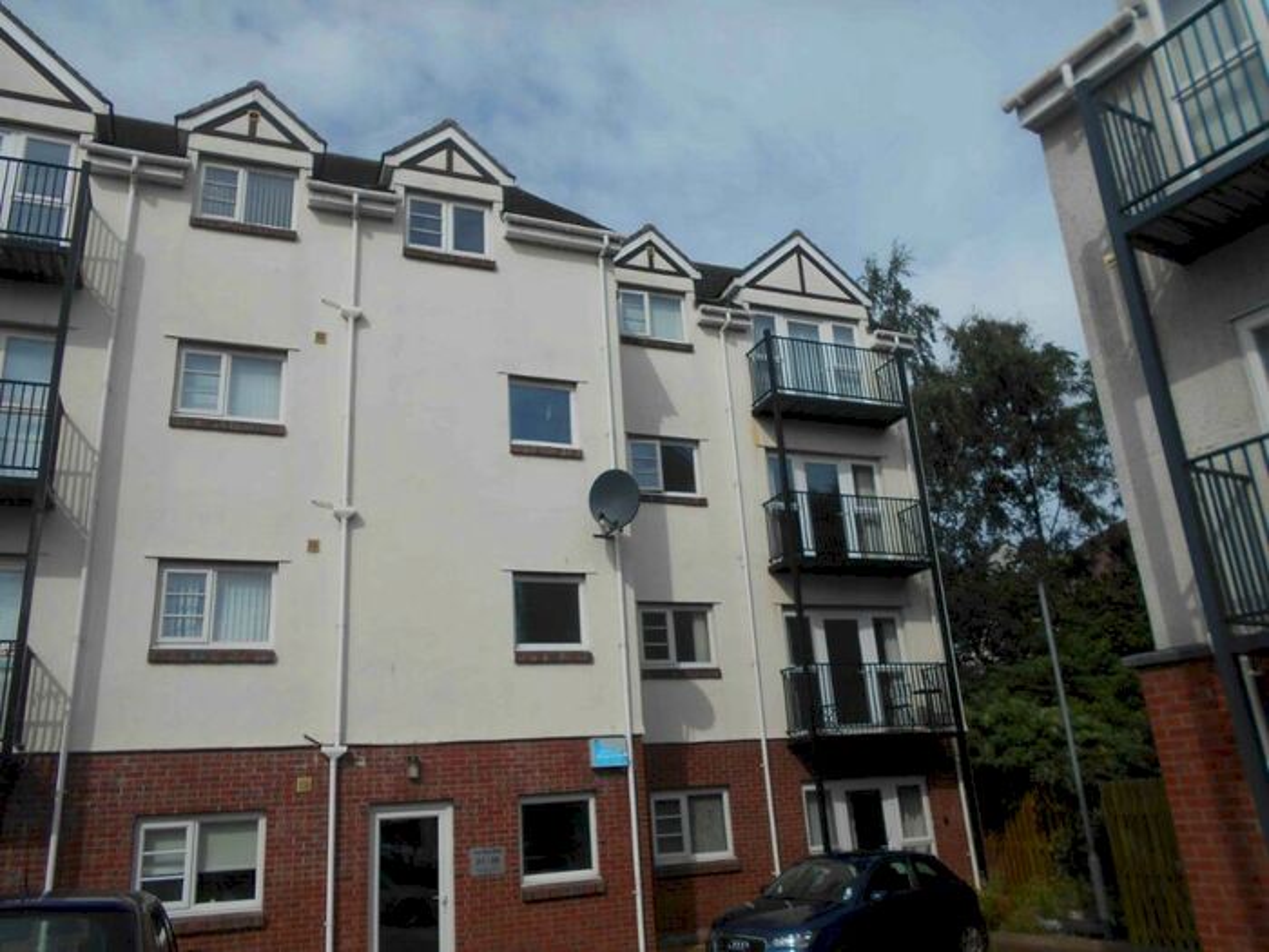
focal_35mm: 26
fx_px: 953
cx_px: 634
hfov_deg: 67.3
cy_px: 476
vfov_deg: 53.1
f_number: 8
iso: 80
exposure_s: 1/320
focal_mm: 4.6
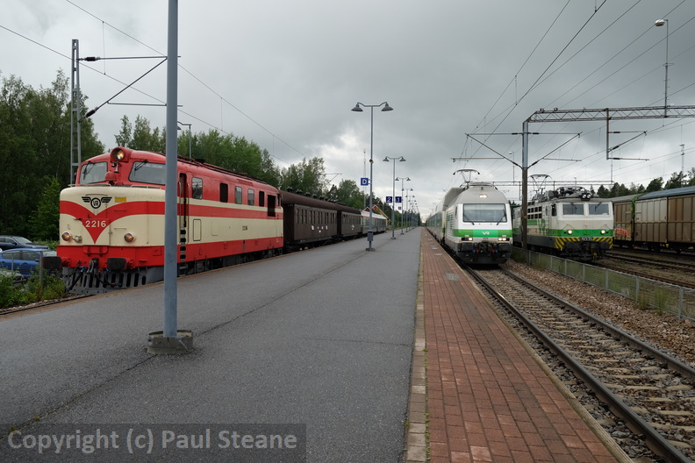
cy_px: 232
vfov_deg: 42.3
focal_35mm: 31
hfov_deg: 60.3
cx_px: 348
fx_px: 598
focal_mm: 20.5
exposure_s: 1/140
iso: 200
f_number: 4.5
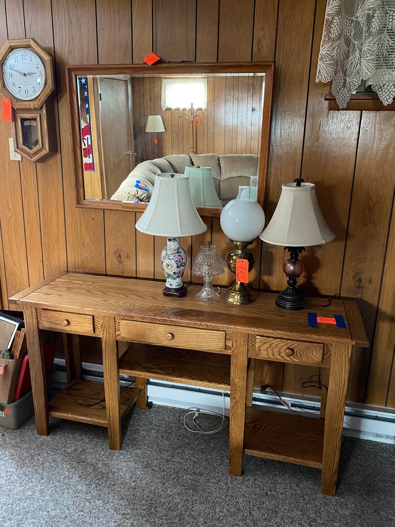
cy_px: 264
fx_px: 396
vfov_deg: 67.3
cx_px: 198
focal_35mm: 26
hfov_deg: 53.1
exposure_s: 1/32
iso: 640
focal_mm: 4.25
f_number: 1.8
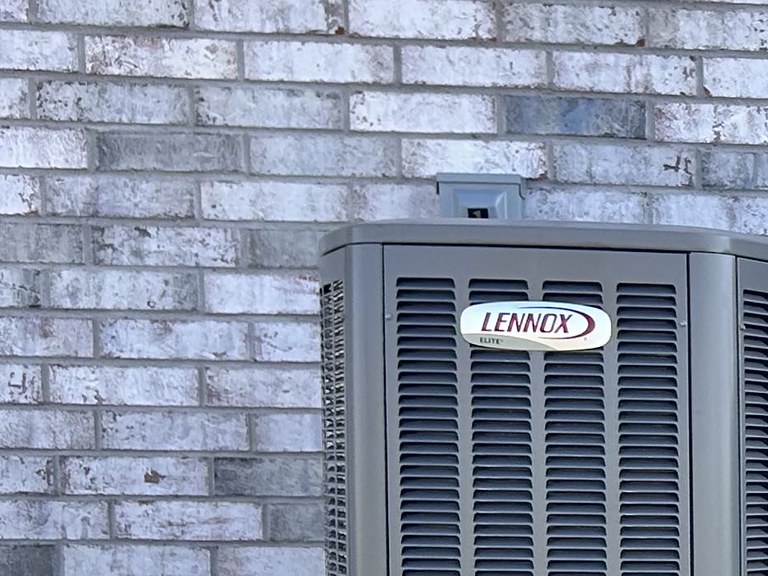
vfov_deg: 12.8
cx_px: 1262
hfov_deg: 15.7
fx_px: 2485
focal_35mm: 112
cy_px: 724
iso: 50
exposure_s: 1/1147
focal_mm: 5.7
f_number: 1.5
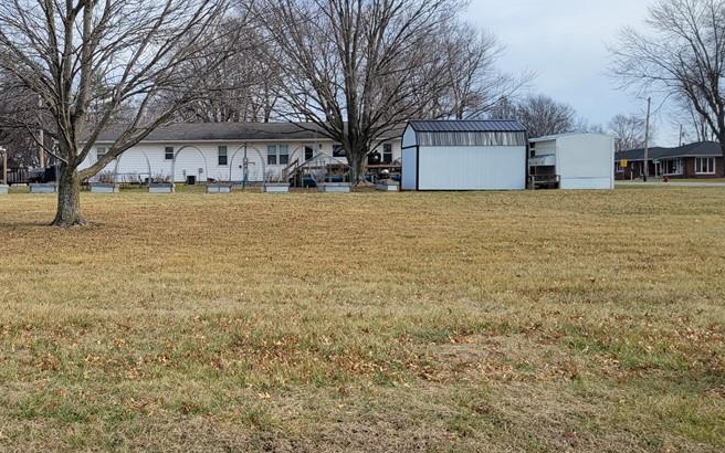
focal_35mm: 43
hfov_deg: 45.1
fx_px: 850
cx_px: 211
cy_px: 229
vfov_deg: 29.9
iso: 40
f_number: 1.8
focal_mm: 5.4
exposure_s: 1/1542
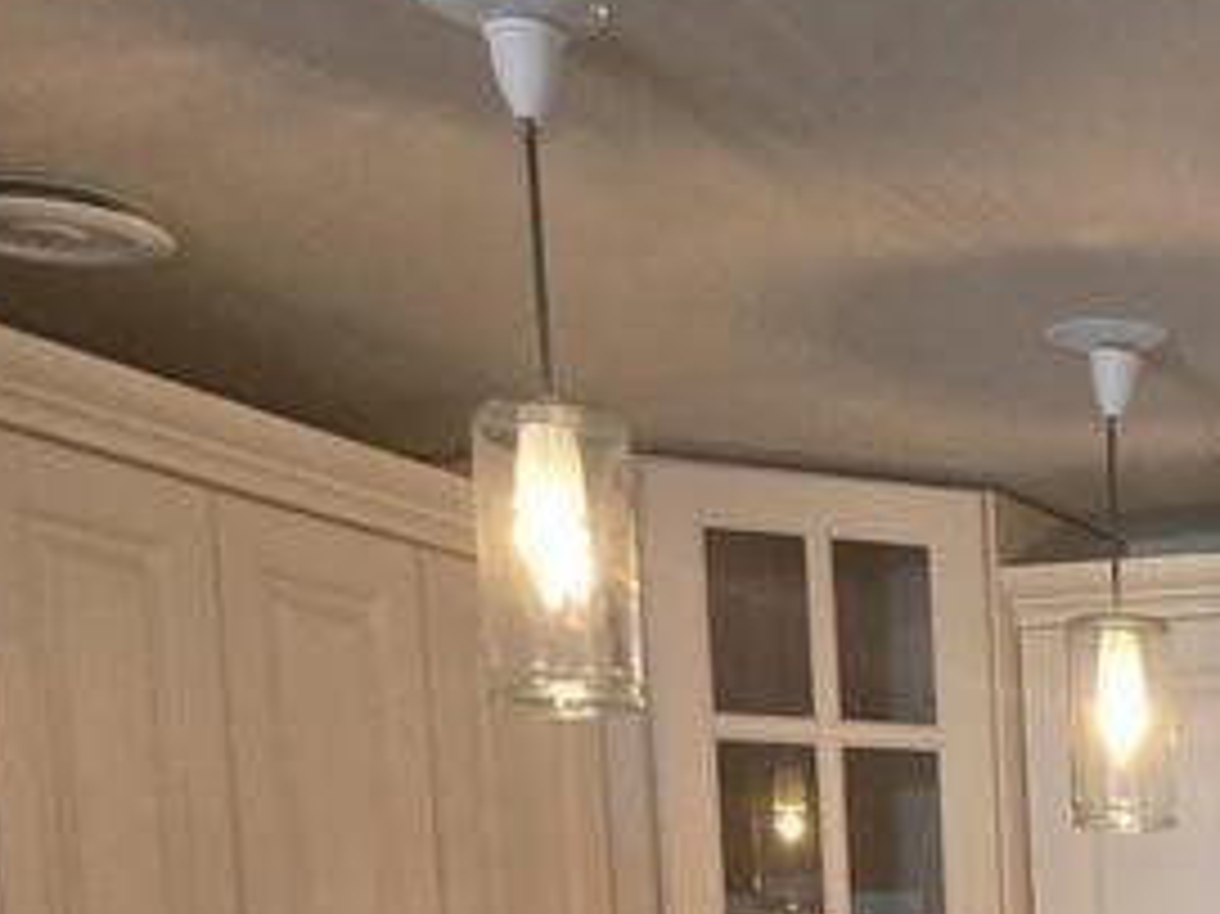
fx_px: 3065
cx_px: 1594
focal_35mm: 87
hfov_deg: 20.5
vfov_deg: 15.2
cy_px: 1517
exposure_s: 1/60
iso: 640
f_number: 1.8
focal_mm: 5.4
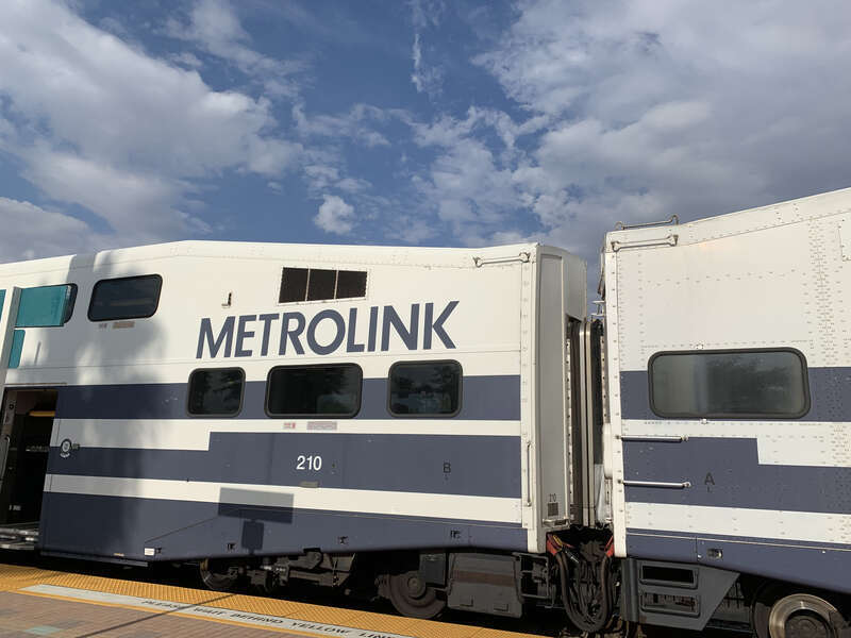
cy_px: 319
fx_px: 639
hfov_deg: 67.3
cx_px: 426
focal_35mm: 26
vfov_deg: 53.1
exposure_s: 1/6061
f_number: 1.8
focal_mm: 4.25
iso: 25
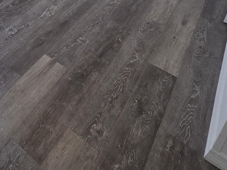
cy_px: -58
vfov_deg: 29.0
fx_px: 256
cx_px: 9
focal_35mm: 39
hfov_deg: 42.5
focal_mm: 2.2
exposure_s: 1/120
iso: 160
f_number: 2.2
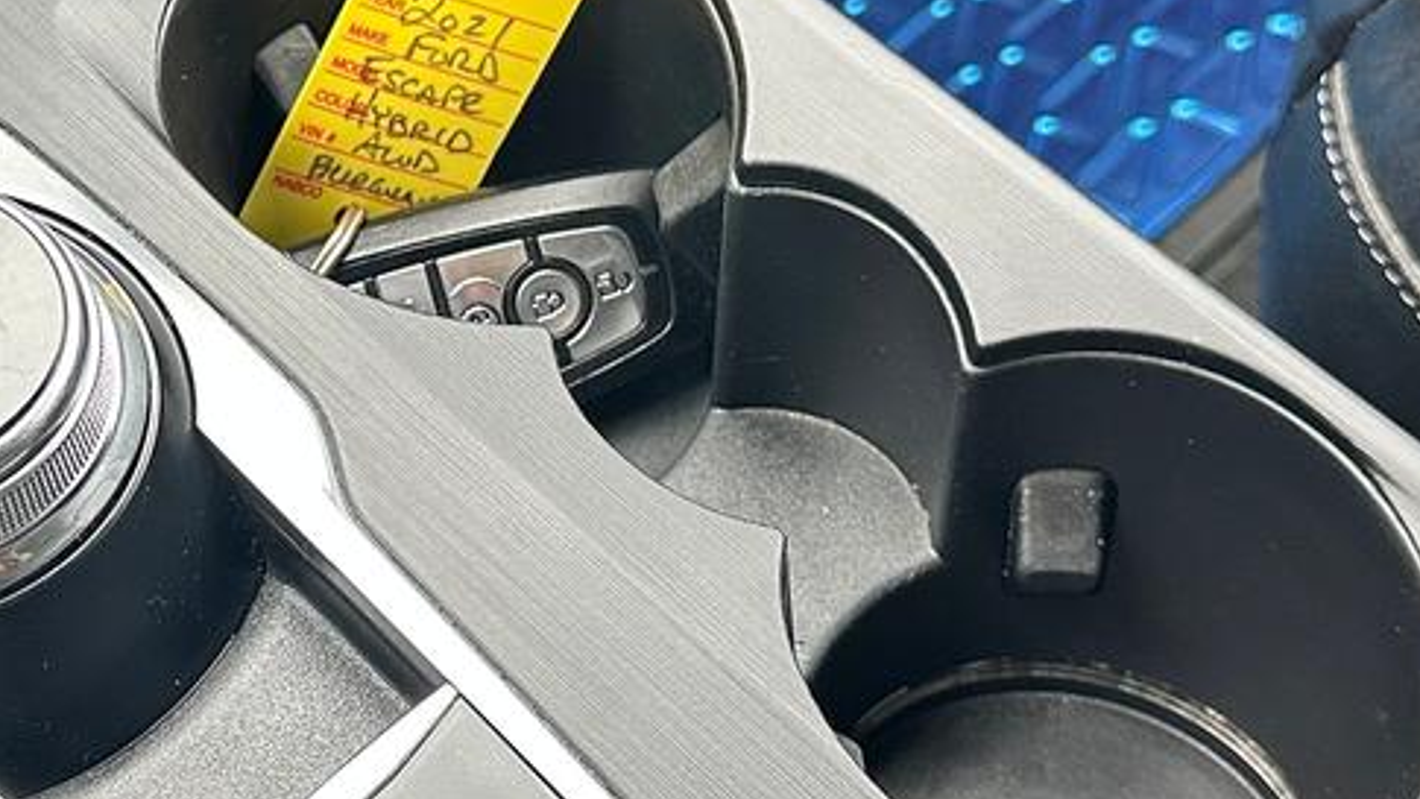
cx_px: 463
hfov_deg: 30.3
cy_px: 296
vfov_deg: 17.5
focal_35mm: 69
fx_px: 2598
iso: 250
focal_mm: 6.86
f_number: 1.78
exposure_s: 1/117
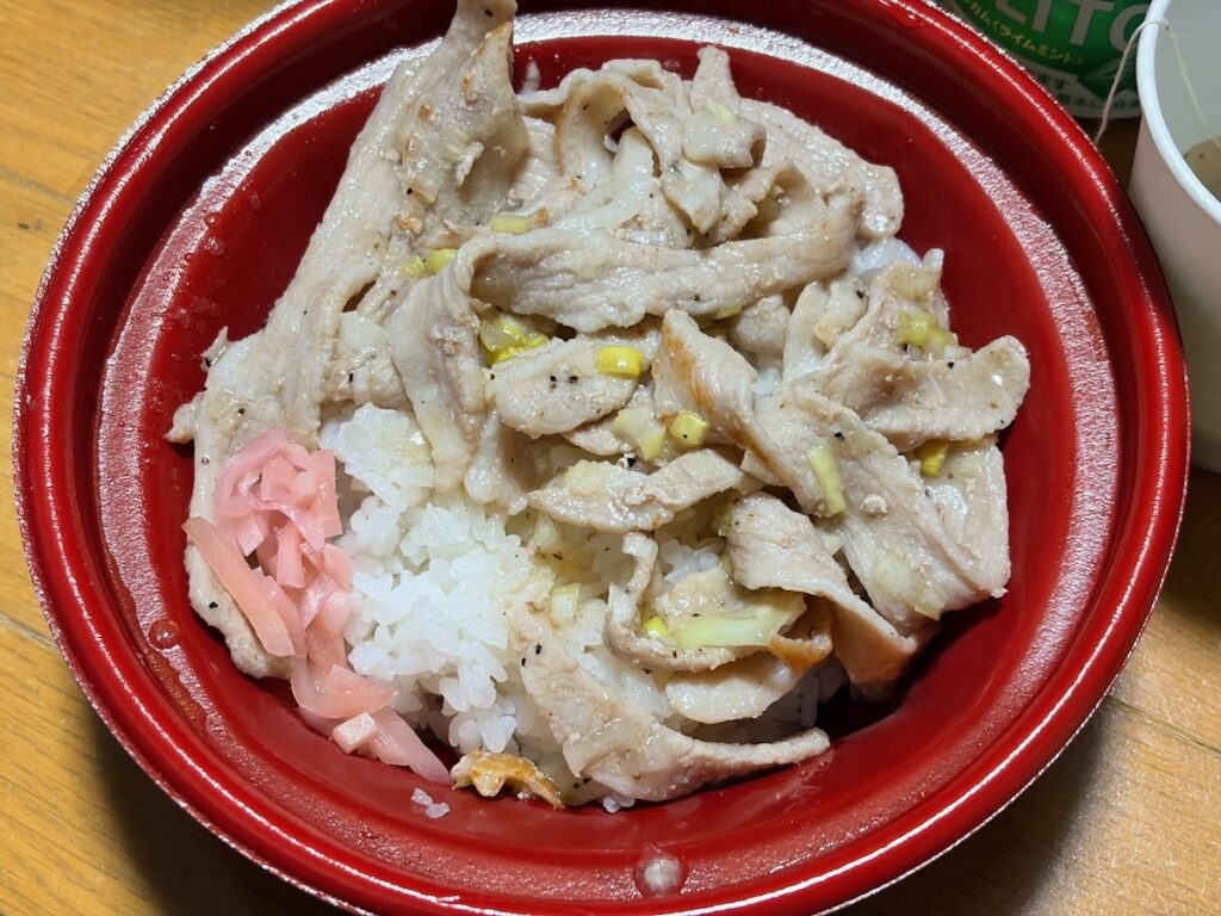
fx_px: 1834
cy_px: 458
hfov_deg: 36.8
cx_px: 610
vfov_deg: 28.0
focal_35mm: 52
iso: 100
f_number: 1.6
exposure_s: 1/33
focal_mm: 5.96
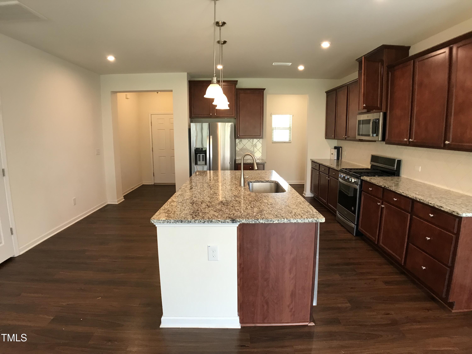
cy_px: 177
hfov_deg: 63.4
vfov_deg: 49.7
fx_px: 382
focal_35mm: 28
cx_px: 236
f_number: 1.8
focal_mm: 3.99
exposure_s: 1/30
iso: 32
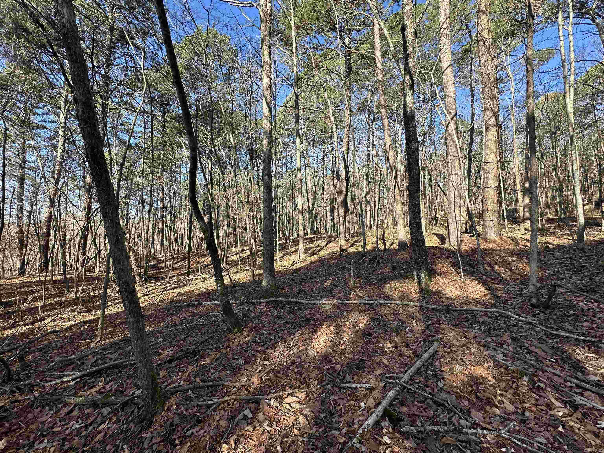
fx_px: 244
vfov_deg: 85.7
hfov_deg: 102.1
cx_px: 302
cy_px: 226
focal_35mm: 14
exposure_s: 1/322
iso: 40
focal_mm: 2.22
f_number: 2.2
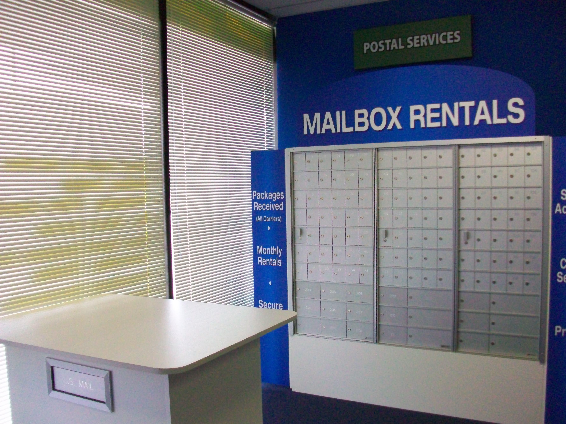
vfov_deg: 42.9
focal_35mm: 33
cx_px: 292
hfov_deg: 55.3
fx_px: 540
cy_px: 218
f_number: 2.8
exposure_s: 1/80
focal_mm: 5.7
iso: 400
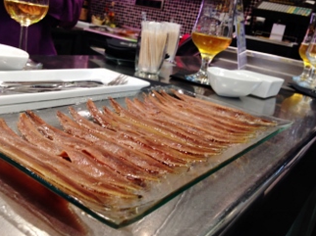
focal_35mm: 41
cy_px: 112
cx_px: 135
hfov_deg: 45.7
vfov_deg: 35.1
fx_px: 374
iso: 50
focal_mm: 4.12
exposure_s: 1/24
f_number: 2.4
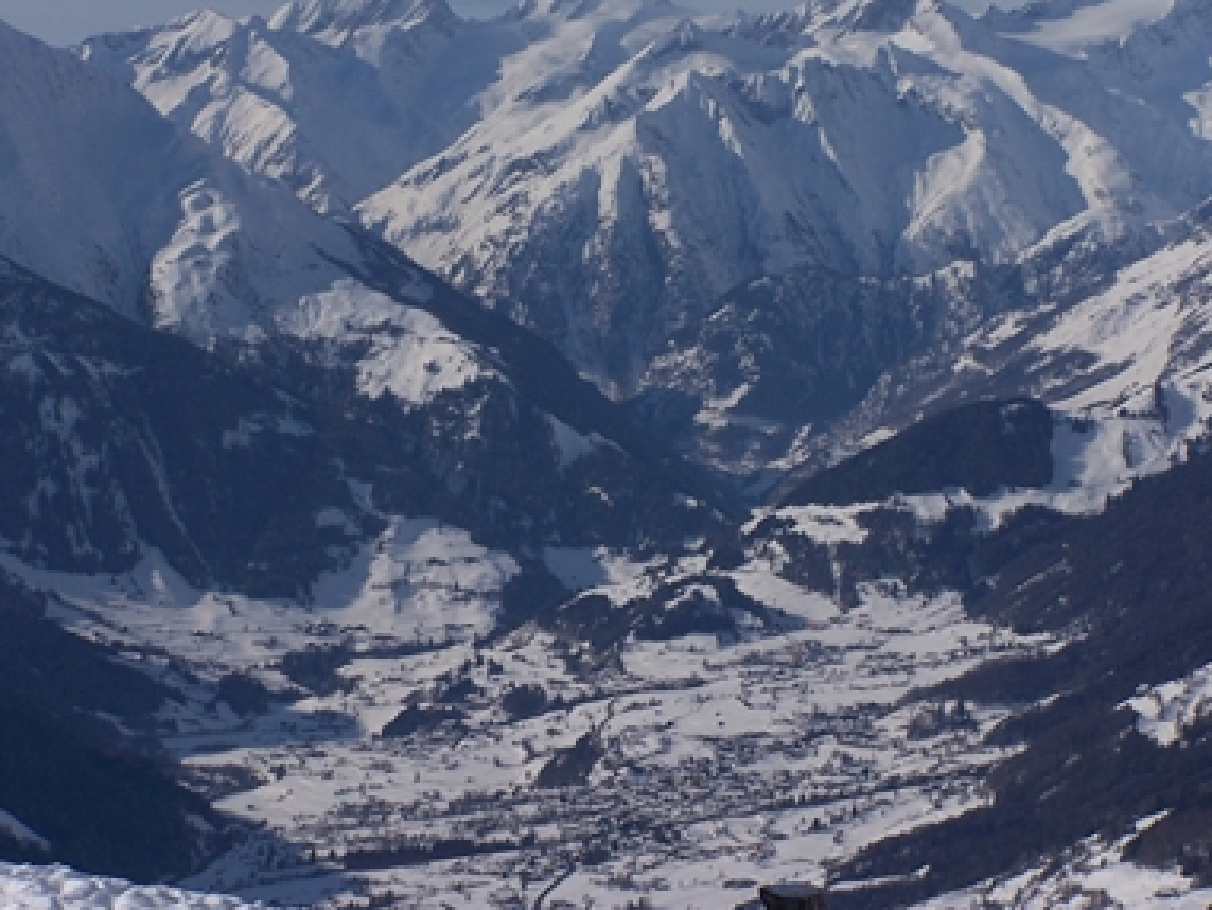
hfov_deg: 11.8
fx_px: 5884
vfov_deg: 8.8
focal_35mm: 168
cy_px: 364
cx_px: 662
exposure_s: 1/1000
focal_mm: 21.2
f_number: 6.3
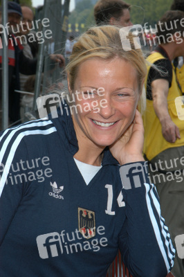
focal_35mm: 180
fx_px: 1382
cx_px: 92
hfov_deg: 7.6
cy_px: 138
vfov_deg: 11.4
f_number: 20
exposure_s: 1/80
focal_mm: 120
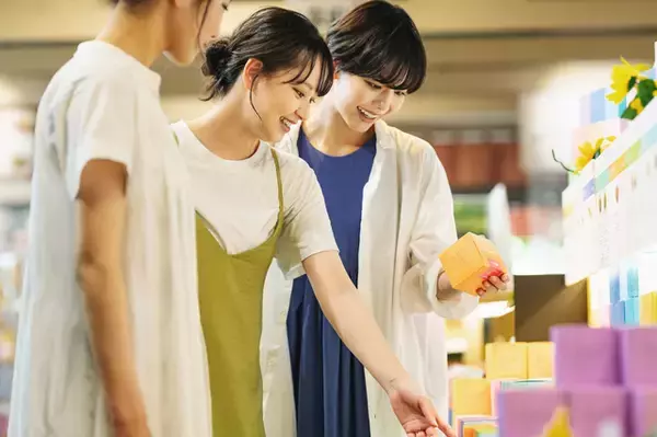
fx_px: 1915
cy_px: 218
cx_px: 328
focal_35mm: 105
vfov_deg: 13.0
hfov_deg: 19.5
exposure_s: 1/200
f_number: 2.5
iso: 500
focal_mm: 105
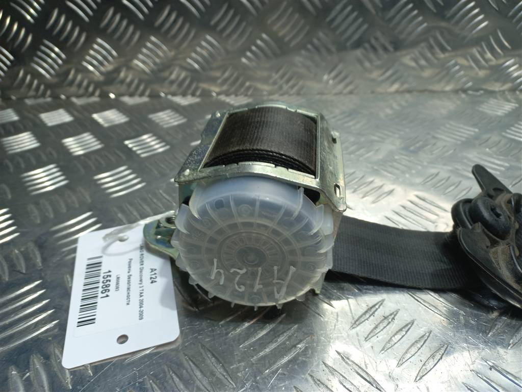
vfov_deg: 54.9
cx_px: 261
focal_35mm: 25
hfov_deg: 69.4
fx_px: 377
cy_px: 196
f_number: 1.8
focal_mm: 4.6
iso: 25
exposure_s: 1/50
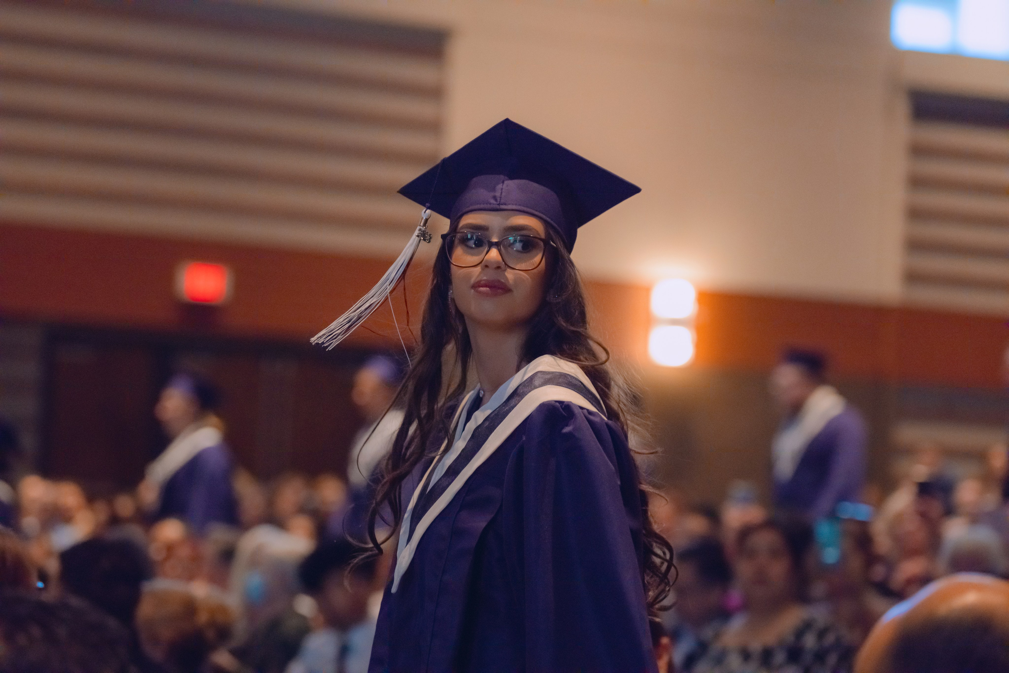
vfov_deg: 13.0
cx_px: 504
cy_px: 336
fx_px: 2943
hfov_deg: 19.5
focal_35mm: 105
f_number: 3.2
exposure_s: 1/250
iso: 8000
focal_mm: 105
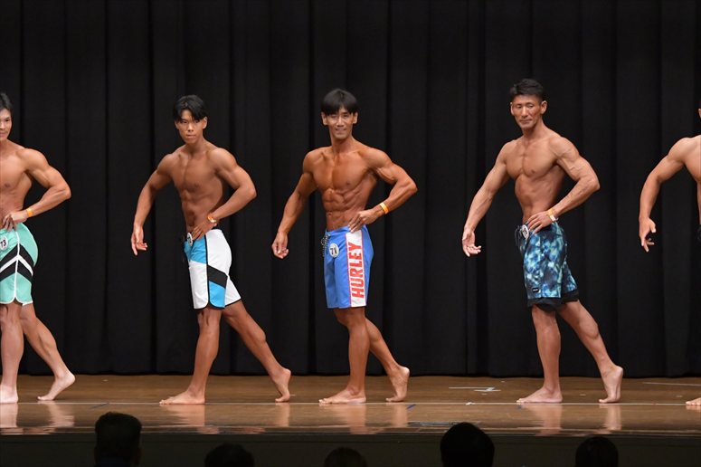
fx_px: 3562
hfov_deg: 11.2
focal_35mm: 183
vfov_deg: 7.5
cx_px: 350
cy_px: 234
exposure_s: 1/400
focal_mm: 122
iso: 6400
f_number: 5.6
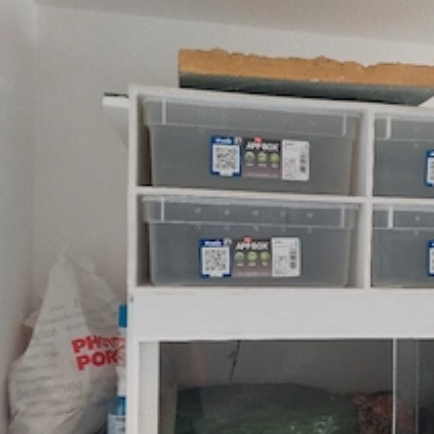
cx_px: 299
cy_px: 252
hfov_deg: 41.2
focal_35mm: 40
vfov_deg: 41.7
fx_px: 567
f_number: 1.8
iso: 250
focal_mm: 5.23
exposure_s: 1/60.2
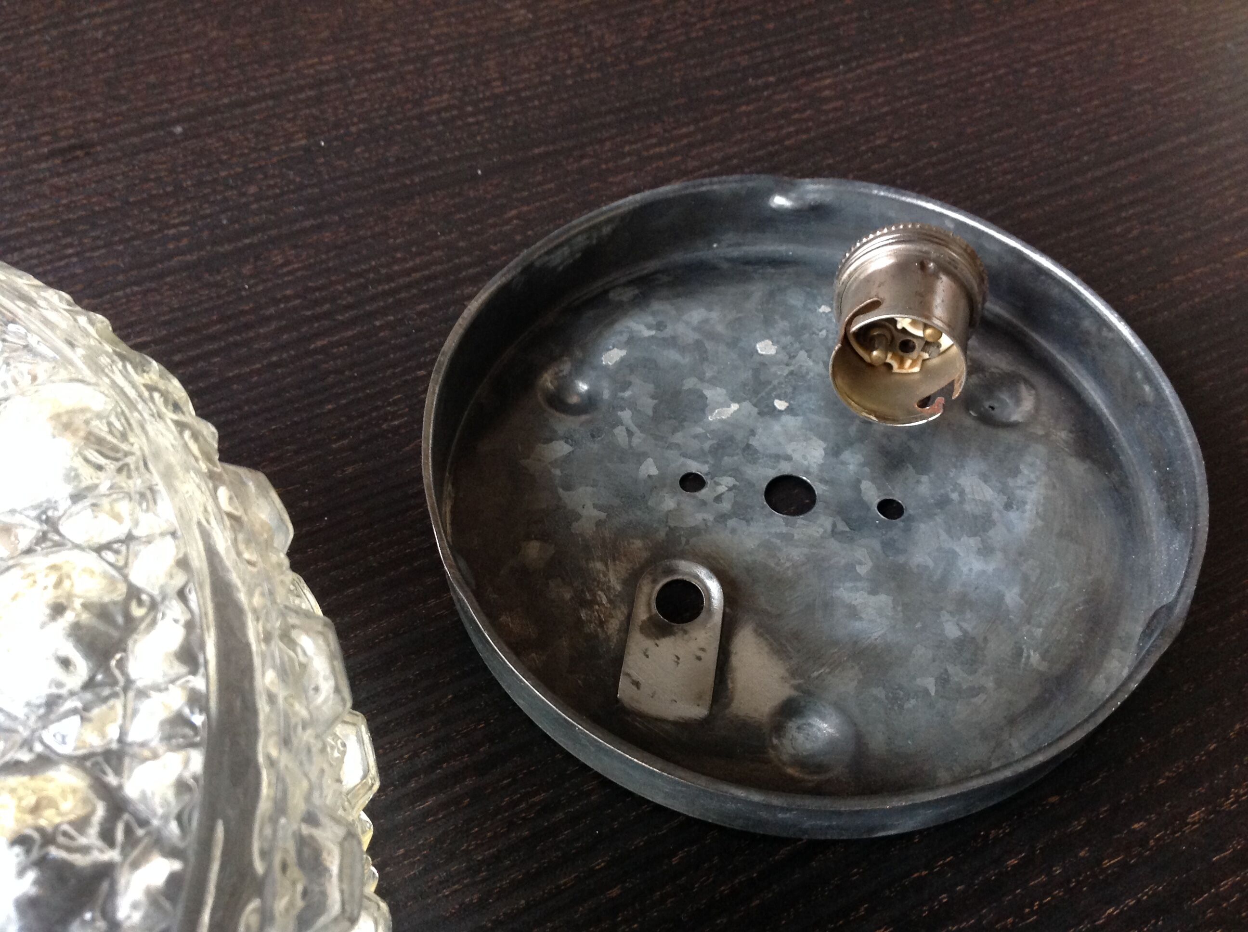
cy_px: 466
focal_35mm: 35
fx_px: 1260
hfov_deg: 52.7
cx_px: 624
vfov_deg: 40.6
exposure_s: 1/17
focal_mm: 4.28
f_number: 2.4
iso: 250
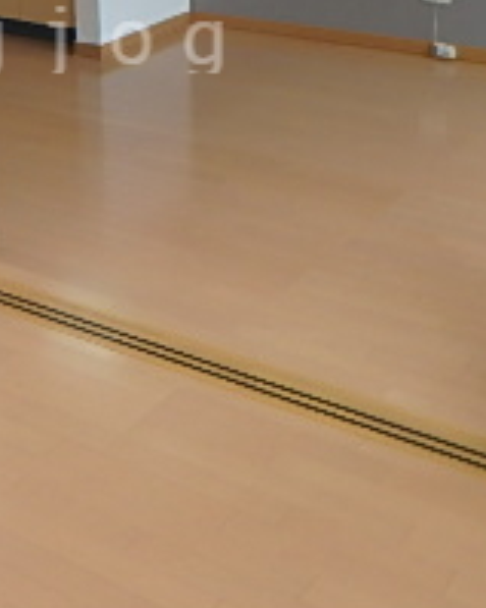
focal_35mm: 66
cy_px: 37
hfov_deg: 22.5
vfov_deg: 27.5
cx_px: 31
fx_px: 1188
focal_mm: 3.7
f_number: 3.5
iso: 160
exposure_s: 1/60
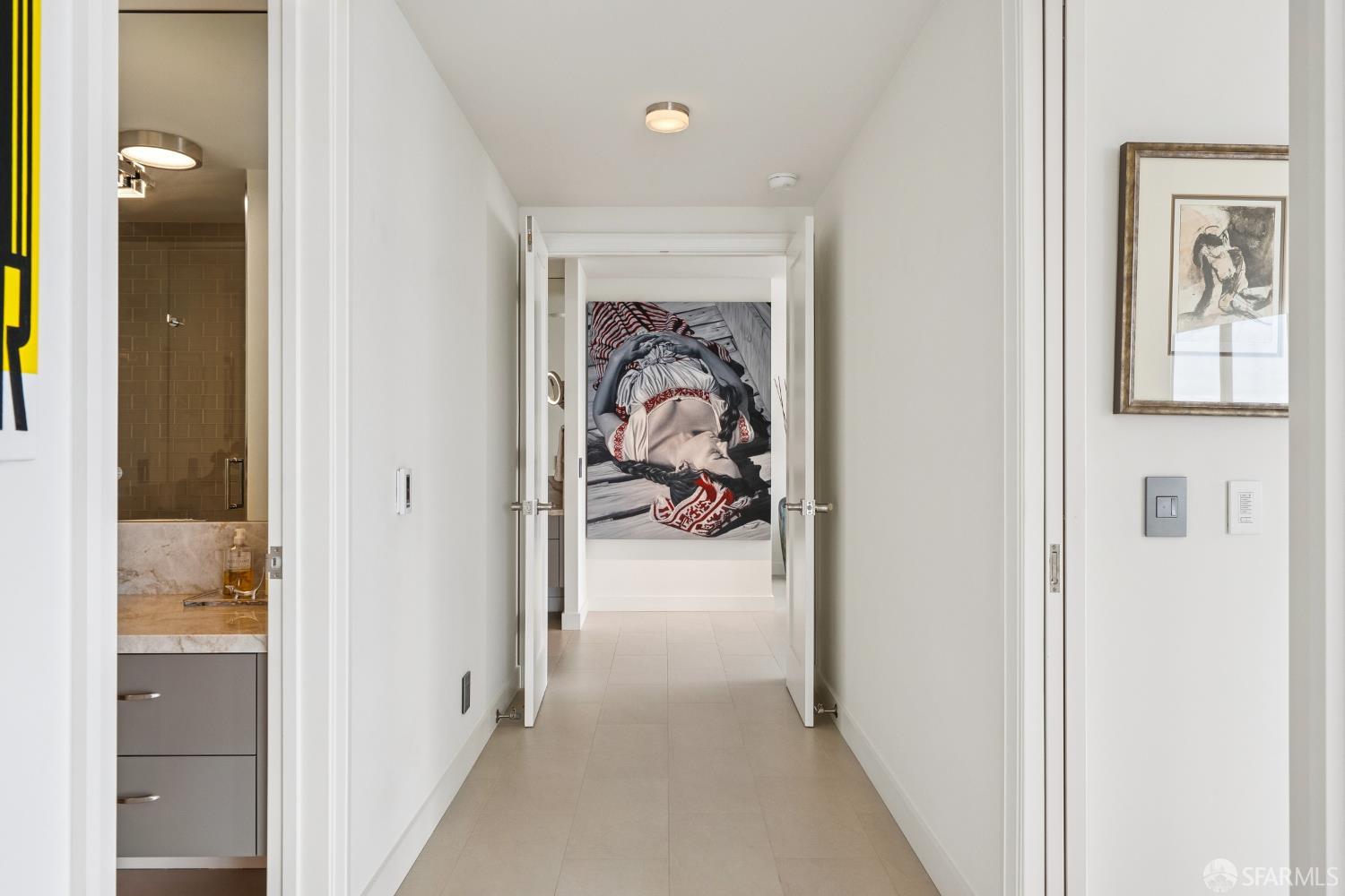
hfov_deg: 78.6
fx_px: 822
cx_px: 672
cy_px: 448
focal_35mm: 22
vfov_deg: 57.2
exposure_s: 1/80
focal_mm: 22
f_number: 8
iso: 640
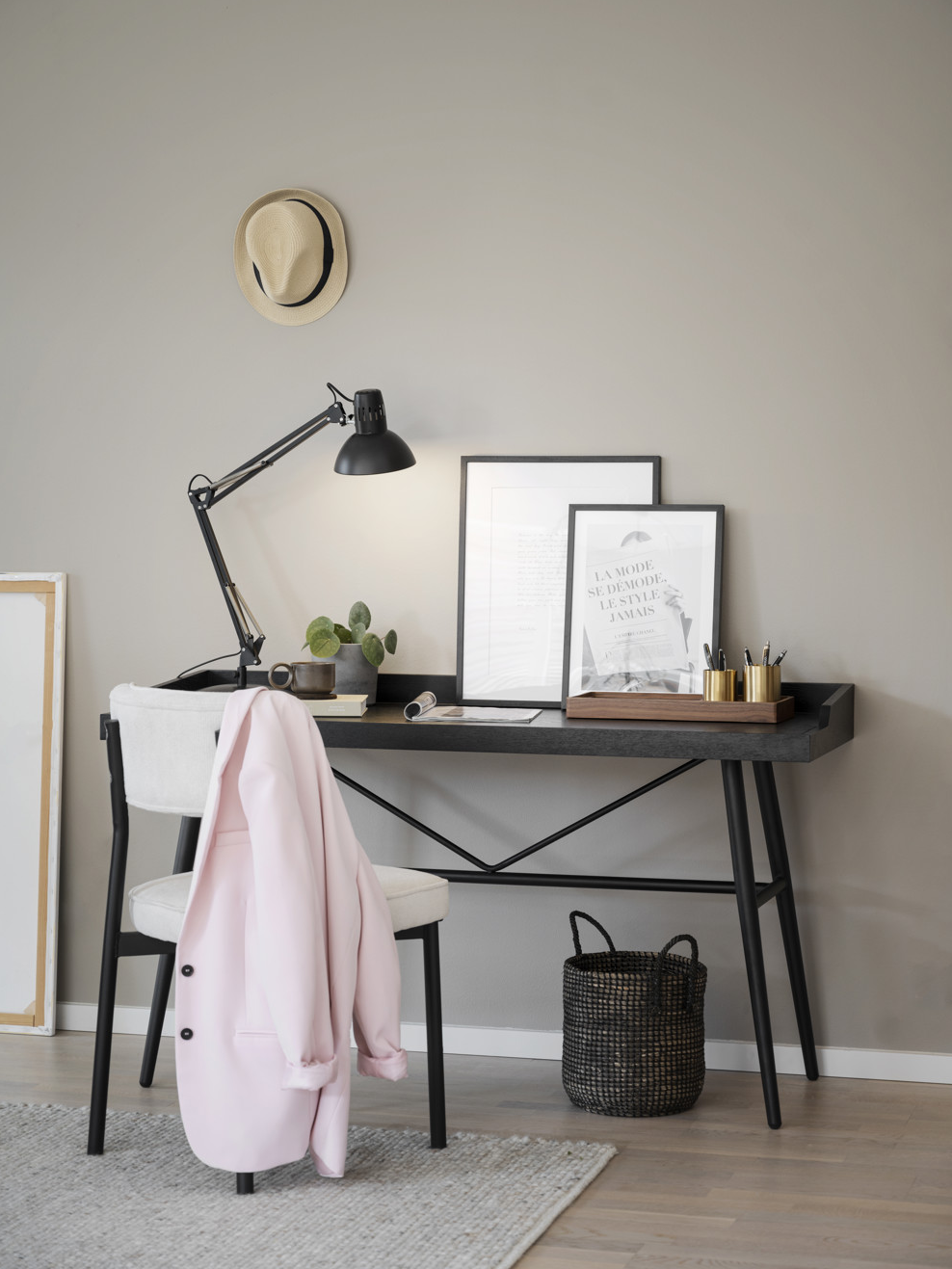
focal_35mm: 69
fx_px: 2530
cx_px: 472
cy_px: 581
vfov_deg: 28.1
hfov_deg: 21.3
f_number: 4
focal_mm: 63
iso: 160
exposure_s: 1/50
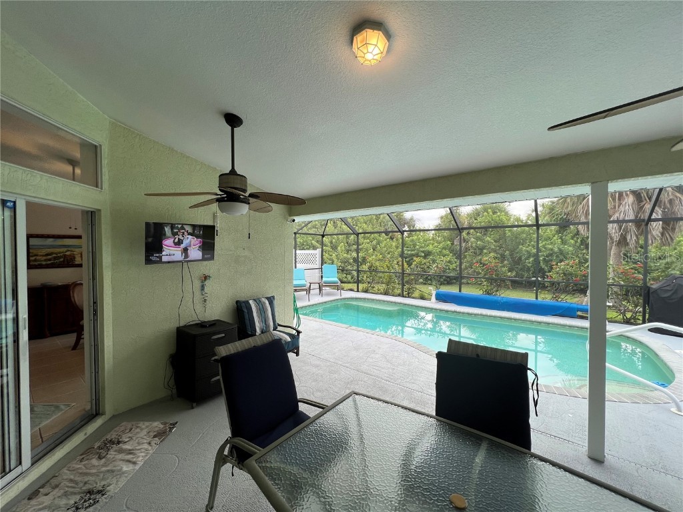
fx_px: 256
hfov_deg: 106.2
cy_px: 256
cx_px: 342
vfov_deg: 89.9
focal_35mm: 13
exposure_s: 1/120
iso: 40
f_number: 1.8
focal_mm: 1.57
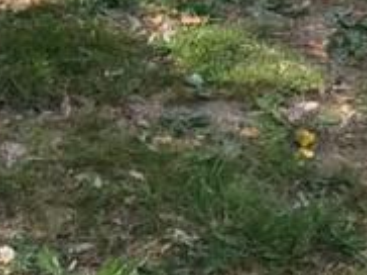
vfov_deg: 6.0
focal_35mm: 235
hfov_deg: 8.4
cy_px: -448
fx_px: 2488
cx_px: 188
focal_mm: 3.3
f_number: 2.4
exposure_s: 1/349
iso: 32
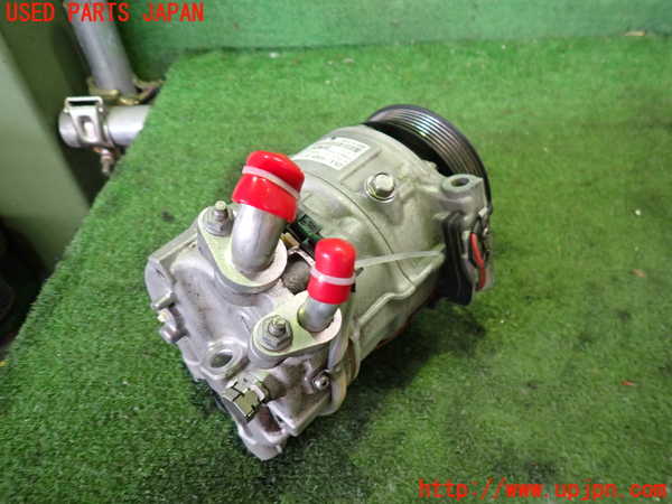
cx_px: 336
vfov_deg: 54.9
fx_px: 485
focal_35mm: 25
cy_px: 252
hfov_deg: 69.4
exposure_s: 1/30
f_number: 2
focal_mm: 4.5
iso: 400
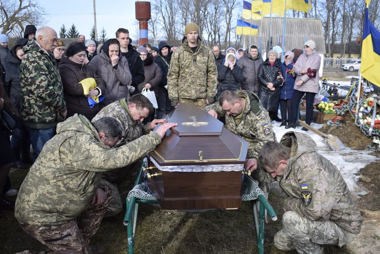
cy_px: 127
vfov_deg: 36.9
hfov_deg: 53.1
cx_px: 190
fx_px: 380
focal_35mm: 36
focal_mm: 24
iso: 200
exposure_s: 1/640
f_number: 5
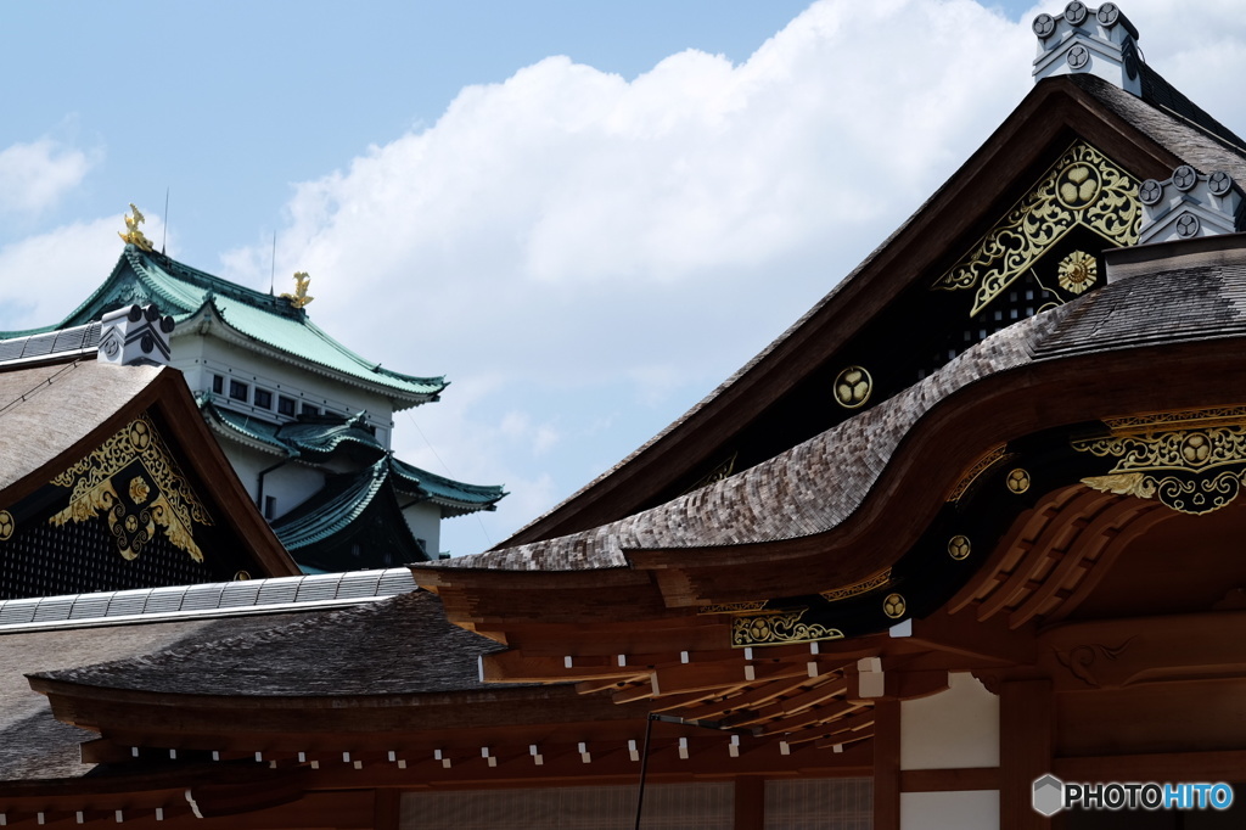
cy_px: 415
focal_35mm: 84
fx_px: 2906
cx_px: 623
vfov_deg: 16.3
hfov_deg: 24.2
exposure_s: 1/2000
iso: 200
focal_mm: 56
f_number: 4
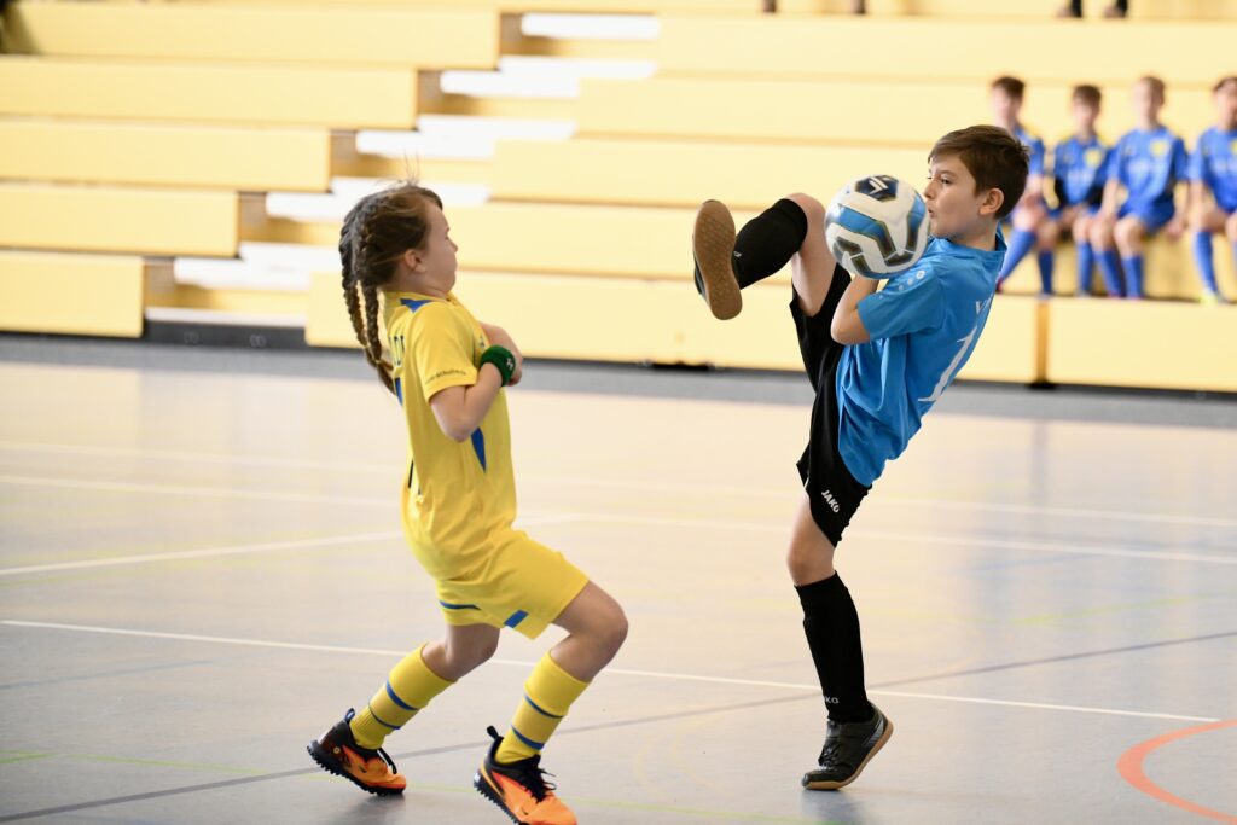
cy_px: 412
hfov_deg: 15.8
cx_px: 618
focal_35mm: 130
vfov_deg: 10.6
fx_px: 4467
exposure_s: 1/1250
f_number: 2.8
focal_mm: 130
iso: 5000
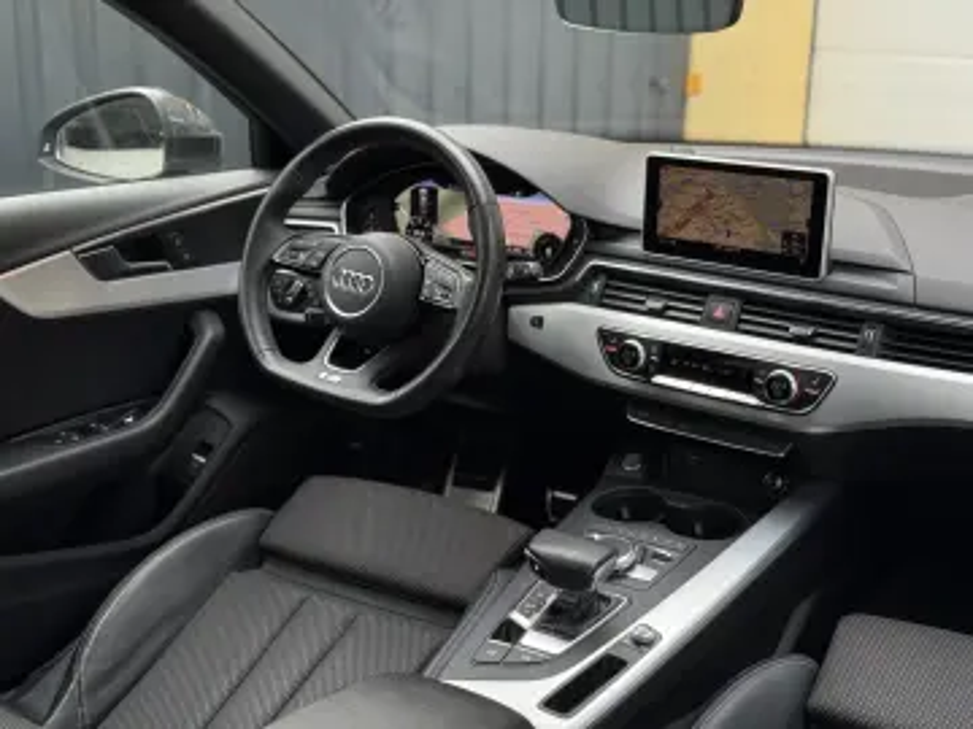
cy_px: 364
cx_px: 486
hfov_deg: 39.7
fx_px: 1349
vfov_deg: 30.3
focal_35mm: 48
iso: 100
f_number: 1.78
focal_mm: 6.76
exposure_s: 1/487
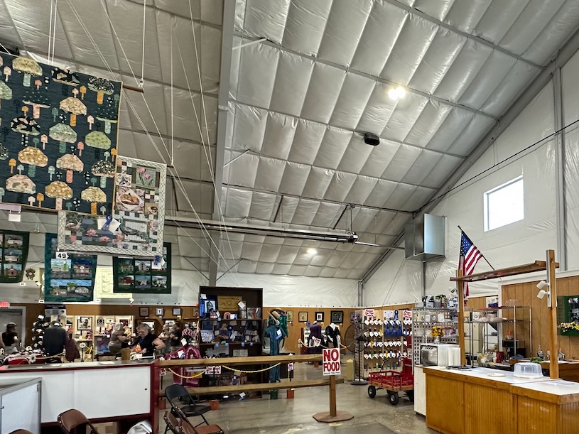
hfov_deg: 74.3
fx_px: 368
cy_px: 310
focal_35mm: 22
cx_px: 381
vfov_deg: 58.7
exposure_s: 1/120
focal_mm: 2.22
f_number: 2.2
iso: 250
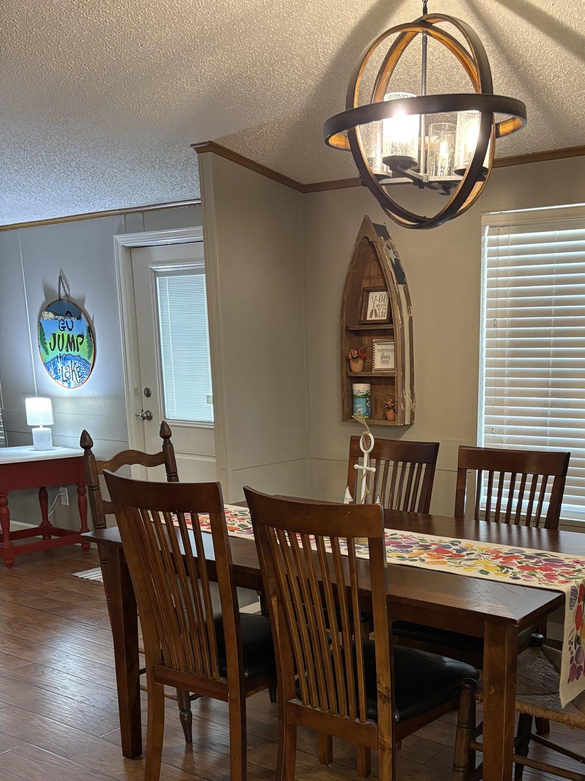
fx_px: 834
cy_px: 546
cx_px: 414
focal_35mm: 37
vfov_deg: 48.9
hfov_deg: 38.0
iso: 400
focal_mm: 5.96
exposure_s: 1/40
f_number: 1.6
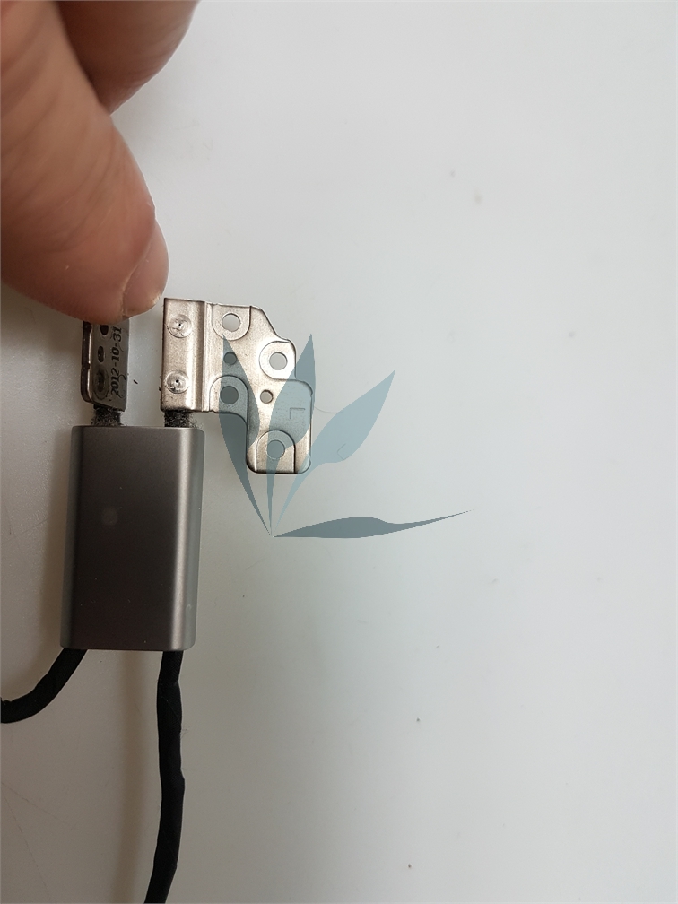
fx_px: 679
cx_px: 339
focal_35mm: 26
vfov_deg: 67.3
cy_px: 452
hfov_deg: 53.1
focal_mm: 4.2
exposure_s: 1/100
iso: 64
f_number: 1.7
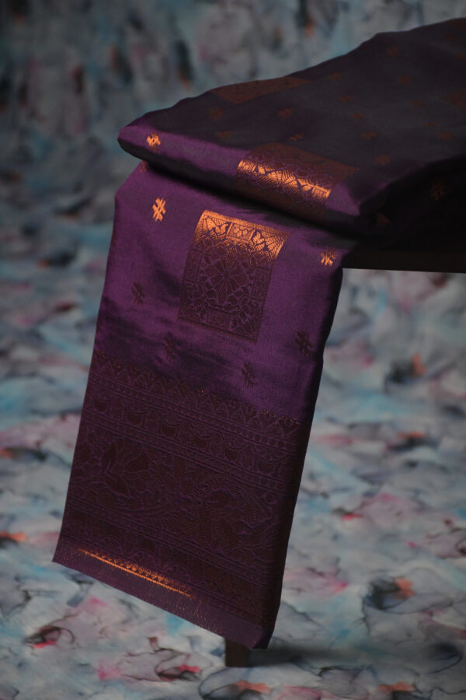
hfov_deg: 10.2
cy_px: 350
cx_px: 233
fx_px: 2621
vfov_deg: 15.2
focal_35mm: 135
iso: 2000
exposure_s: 1/160
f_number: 5.3
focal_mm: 90
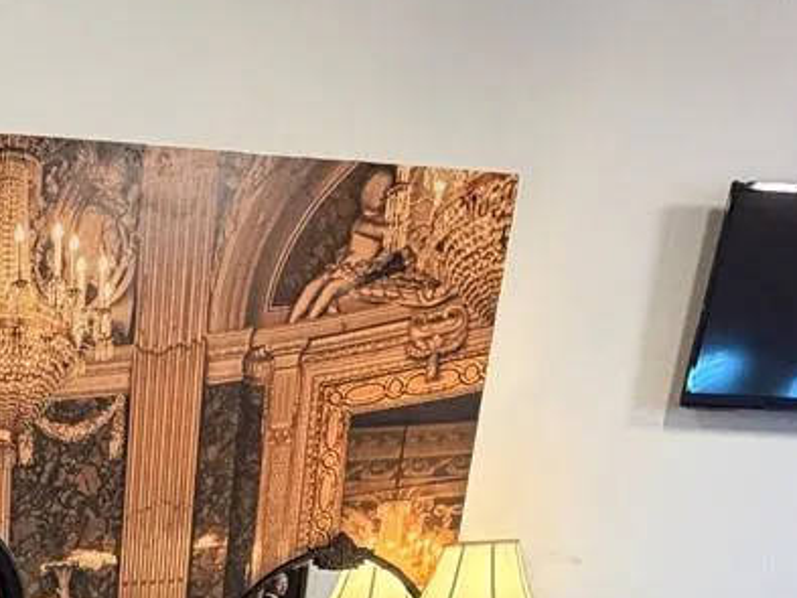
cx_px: -83
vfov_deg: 19.8
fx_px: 1313
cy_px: 1042
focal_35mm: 57
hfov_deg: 30.2
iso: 400
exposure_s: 1/60
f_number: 2.2
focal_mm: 2.22
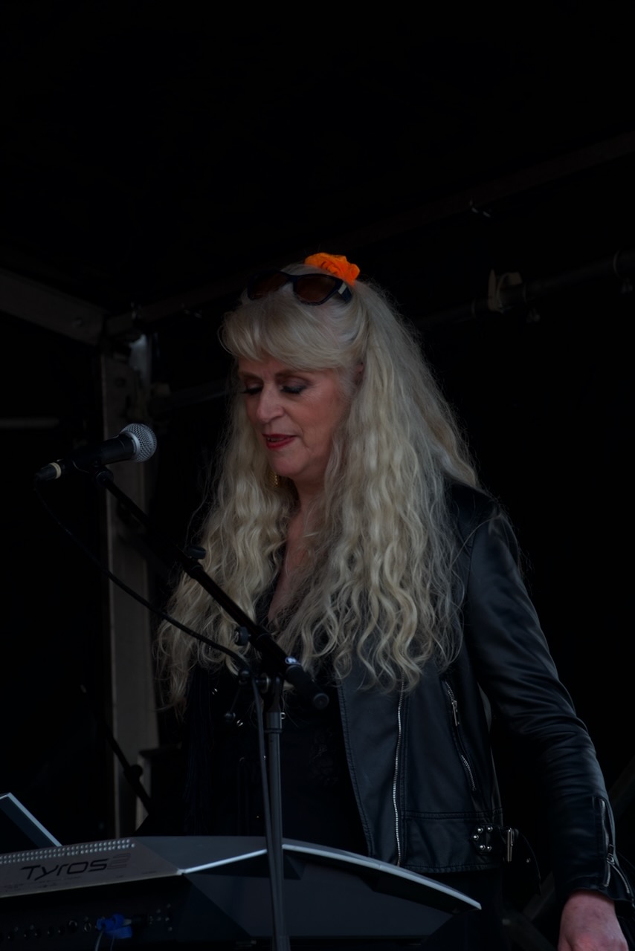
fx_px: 5659
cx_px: 318
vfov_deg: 9.6
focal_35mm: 214
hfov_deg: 6.4
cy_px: 476
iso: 100
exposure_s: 1/160
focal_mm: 78.39
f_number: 4
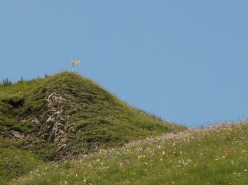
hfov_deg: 9.8
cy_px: 104
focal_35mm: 202
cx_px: 74
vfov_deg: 7.3
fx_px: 1446
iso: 50
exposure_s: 1/100
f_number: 7.1
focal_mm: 19.35
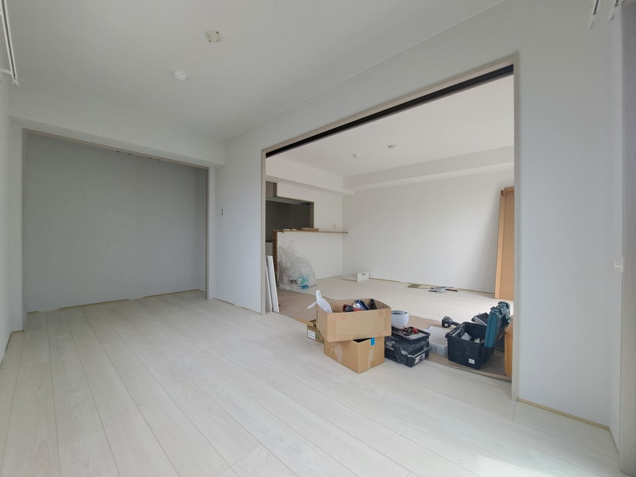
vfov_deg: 89.9
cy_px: 238
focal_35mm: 13
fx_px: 239
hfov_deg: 106.2
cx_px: 318
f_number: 2.2
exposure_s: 1/100
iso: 64
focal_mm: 1.74
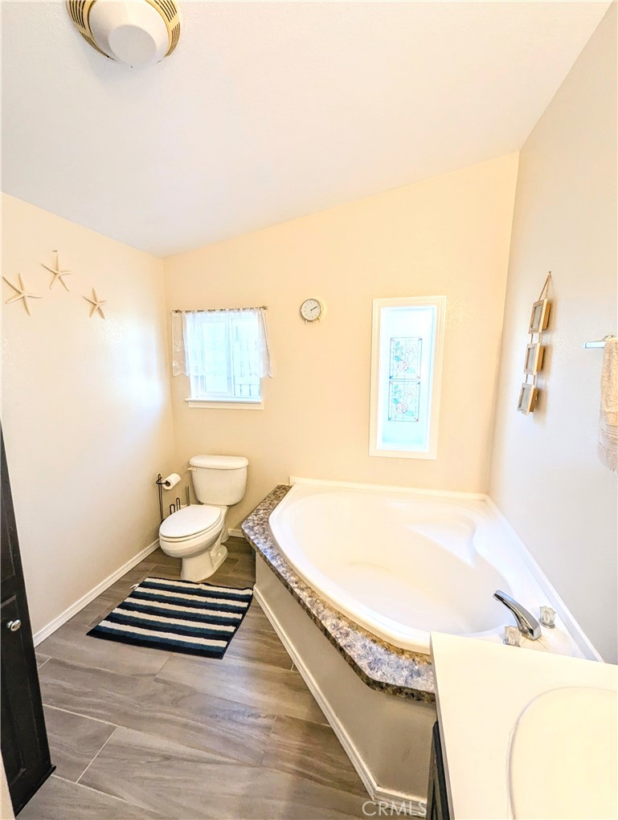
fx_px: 309
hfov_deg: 90.1
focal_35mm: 13
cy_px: 410
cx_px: 309
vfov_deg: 106.1
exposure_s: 1/60
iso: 79
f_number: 2.2
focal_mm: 1.95
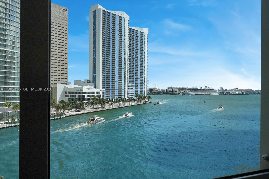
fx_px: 224
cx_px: 134
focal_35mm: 30
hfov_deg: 61.9
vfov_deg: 43.6
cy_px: 90
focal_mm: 20
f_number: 9
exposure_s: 1/1000
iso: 250
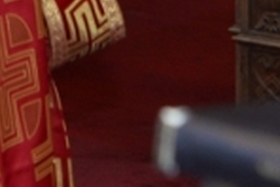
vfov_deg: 4.5
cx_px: -422
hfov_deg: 6.5
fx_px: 2320
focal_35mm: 298
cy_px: -309
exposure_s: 1/40
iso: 1000
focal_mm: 46
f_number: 5.6
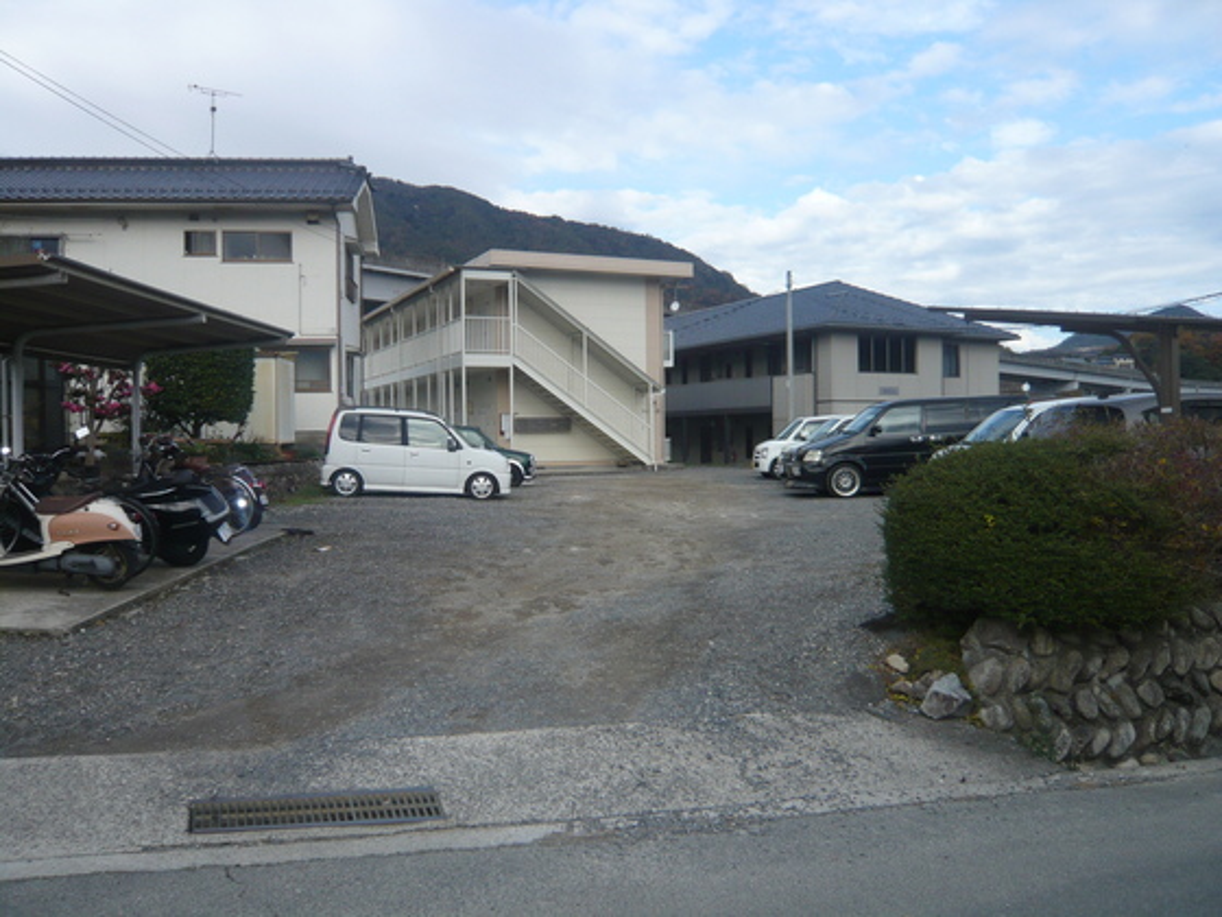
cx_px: 611
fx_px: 988
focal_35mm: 28
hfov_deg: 63.4
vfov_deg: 49.7
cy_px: 458
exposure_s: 1/800
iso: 100
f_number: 2.8
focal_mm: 4.6
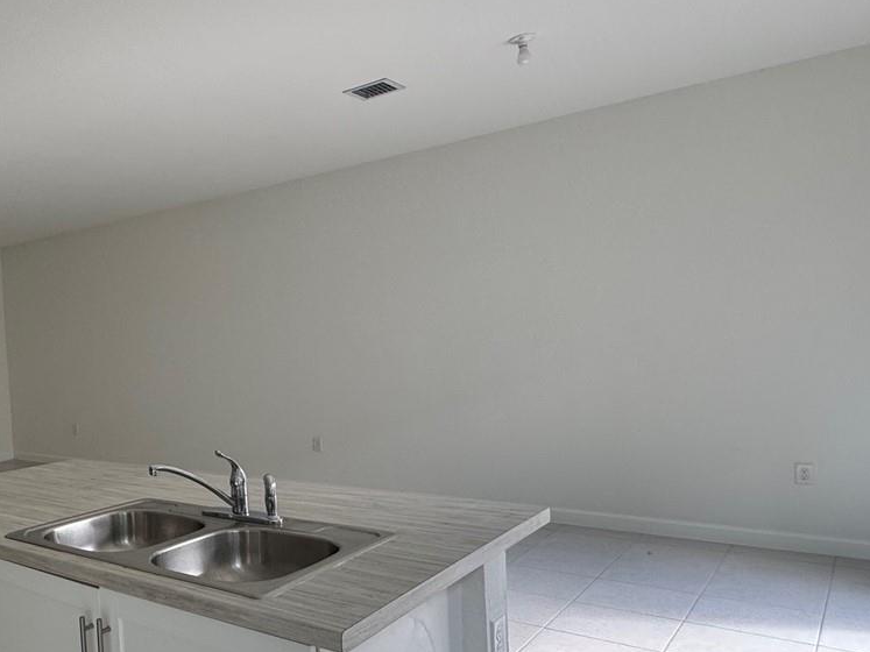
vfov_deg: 46.6
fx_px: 754
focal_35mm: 30
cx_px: 109
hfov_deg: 53.5
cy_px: 385
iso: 160
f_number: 2.2
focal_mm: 2.22
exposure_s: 1/99
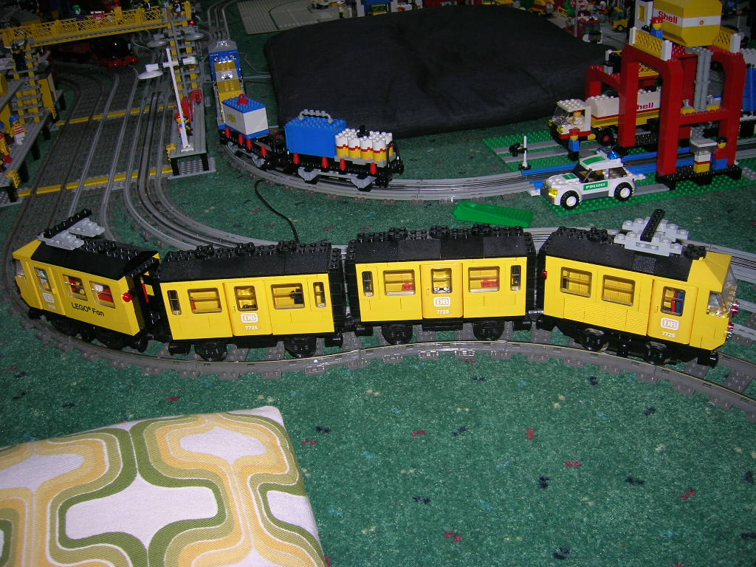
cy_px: 284
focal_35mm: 34
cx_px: 378
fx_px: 743
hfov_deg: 54.0
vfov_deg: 41.8
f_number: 2.9
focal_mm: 5.7
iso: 50
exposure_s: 1/60.1
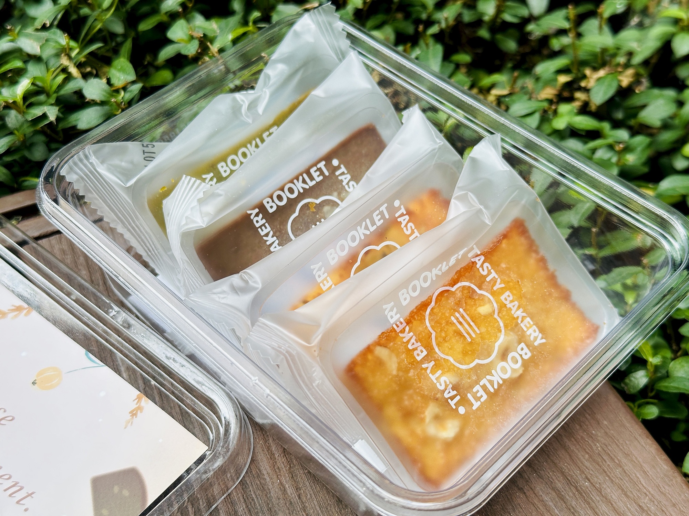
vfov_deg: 30.3
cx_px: 344
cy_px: 258
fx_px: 955
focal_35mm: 48
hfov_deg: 39.7
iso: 50
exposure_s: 1/155
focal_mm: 6.86
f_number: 1.78
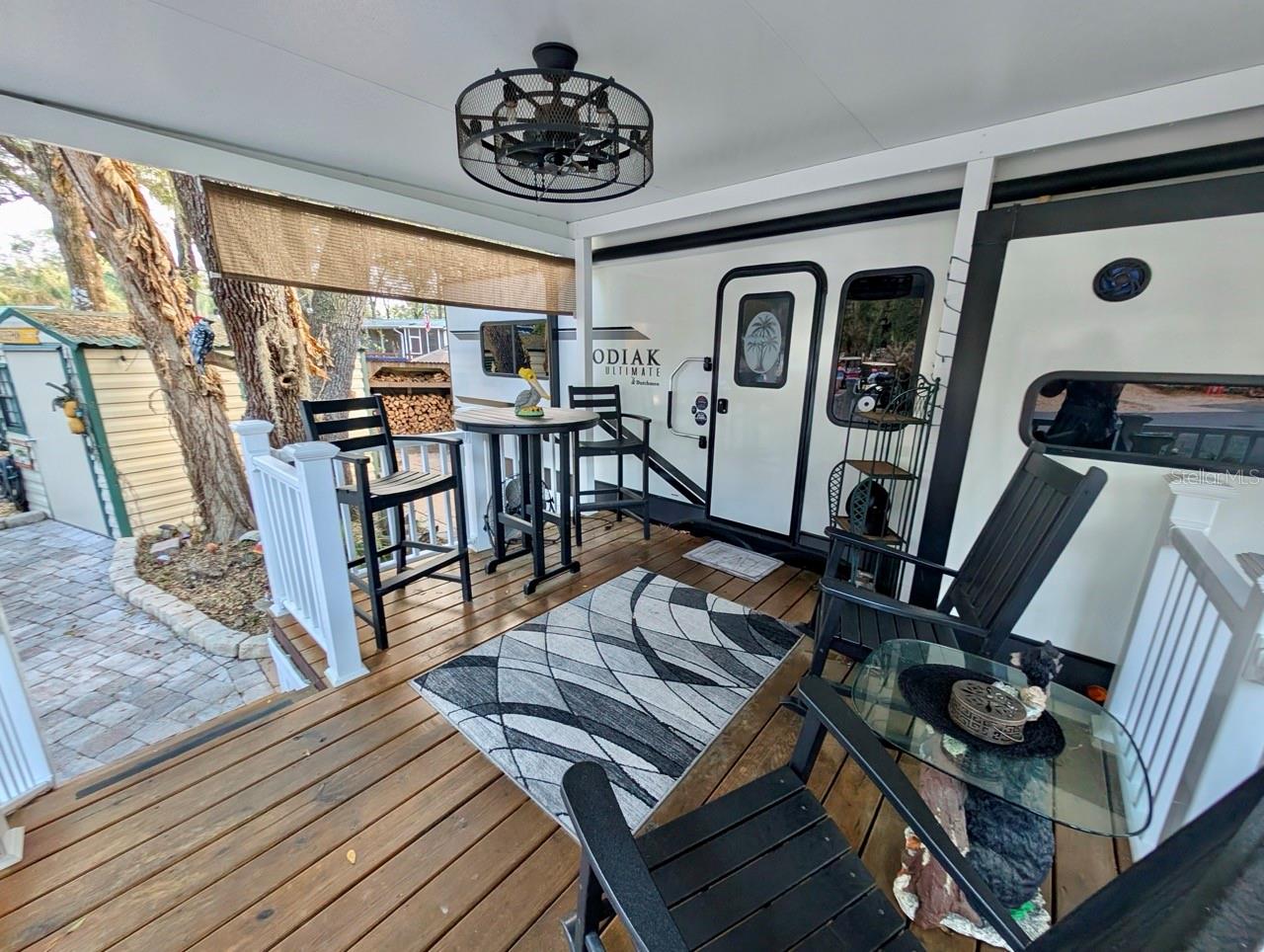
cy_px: 476
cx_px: 632
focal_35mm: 12
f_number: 1.95
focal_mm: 2.23
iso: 73
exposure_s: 1/36.5
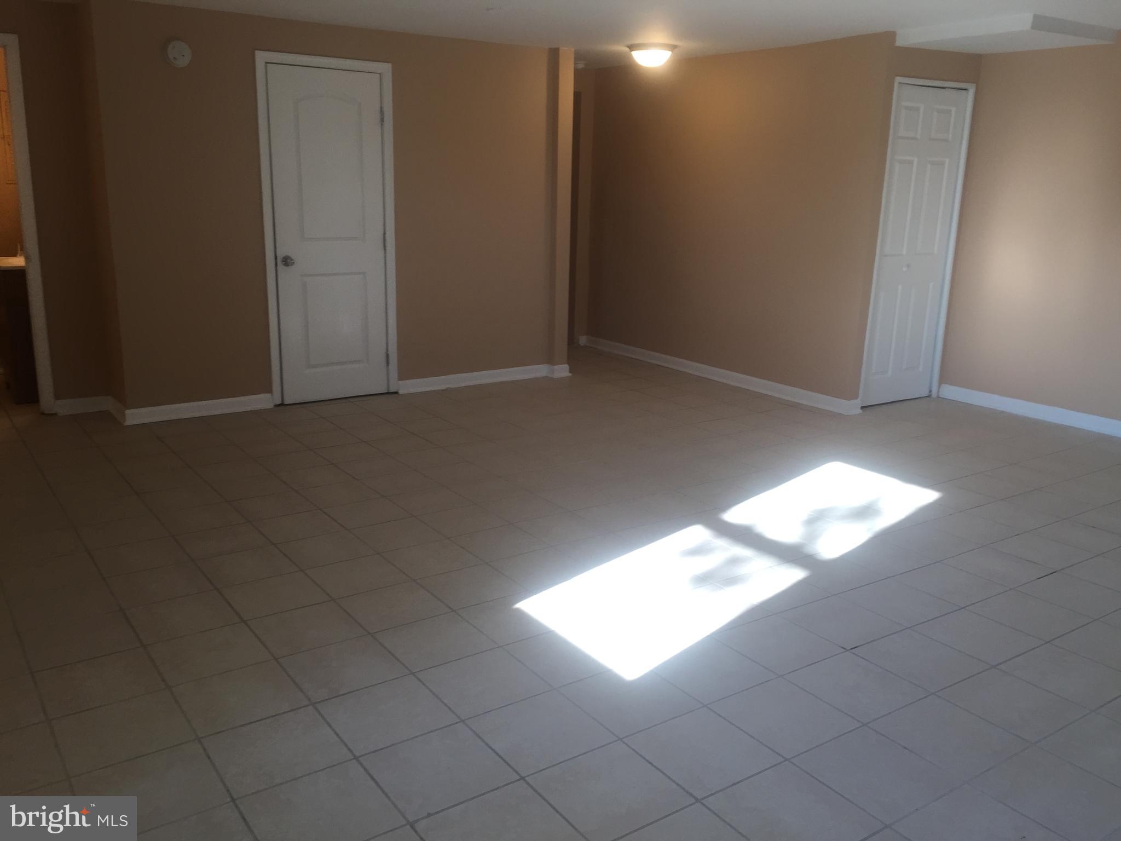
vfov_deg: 48.2
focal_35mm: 29
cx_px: 560
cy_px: 420
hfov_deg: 61.7
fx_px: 939
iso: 40
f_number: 2.2
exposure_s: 1/60
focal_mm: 4.15
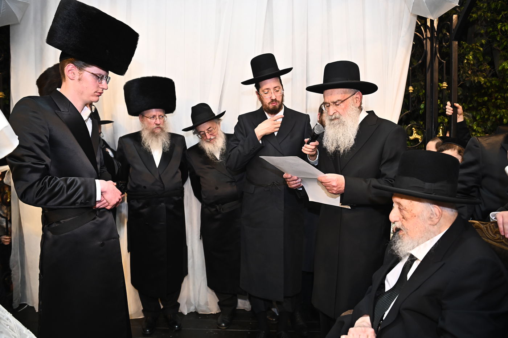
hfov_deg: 73.8
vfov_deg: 53.1
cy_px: 169
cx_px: 254
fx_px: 338
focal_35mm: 24
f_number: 3.2
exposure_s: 1/200
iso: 1000
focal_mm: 24
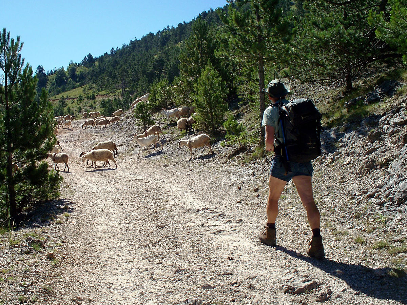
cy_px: 152
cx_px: 204
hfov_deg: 51.4
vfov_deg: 39.7
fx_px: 423
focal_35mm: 36
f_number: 5
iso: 64
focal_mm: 7.54
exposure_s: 1/400
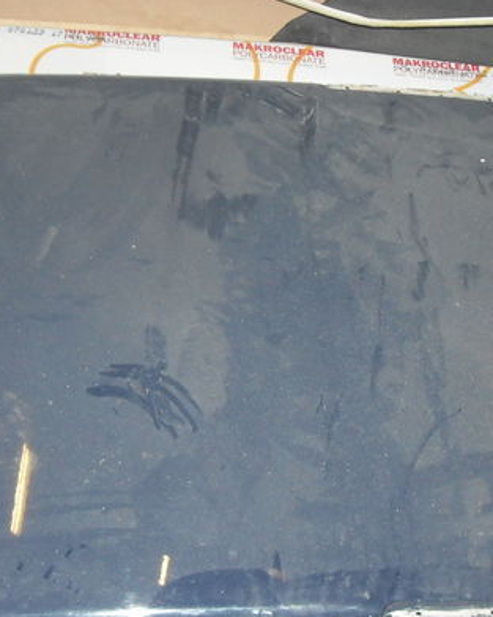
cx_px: 266
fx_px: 1077
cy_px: 348
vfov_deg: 31.9
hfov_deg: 25.8
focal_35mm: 59
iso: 400
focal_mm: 6.2
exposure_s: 1/60
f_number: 2.7
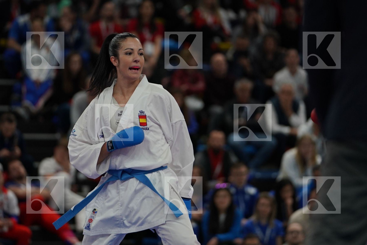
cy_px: 122
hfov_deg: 7.4
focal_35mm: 279
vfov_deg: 4.9
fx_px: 2844
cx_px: 184
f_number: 2.8
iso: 1250
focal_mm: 186
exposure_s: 1/1000
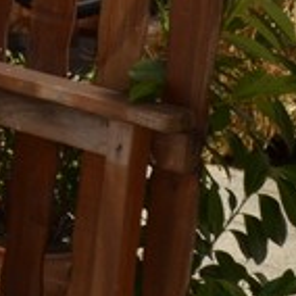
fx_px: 1954
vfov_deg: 8.6
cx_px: -277
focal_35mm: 202
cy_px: 26
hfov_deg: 8.3
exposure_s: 1/200
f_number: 11
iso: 100
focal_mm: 22
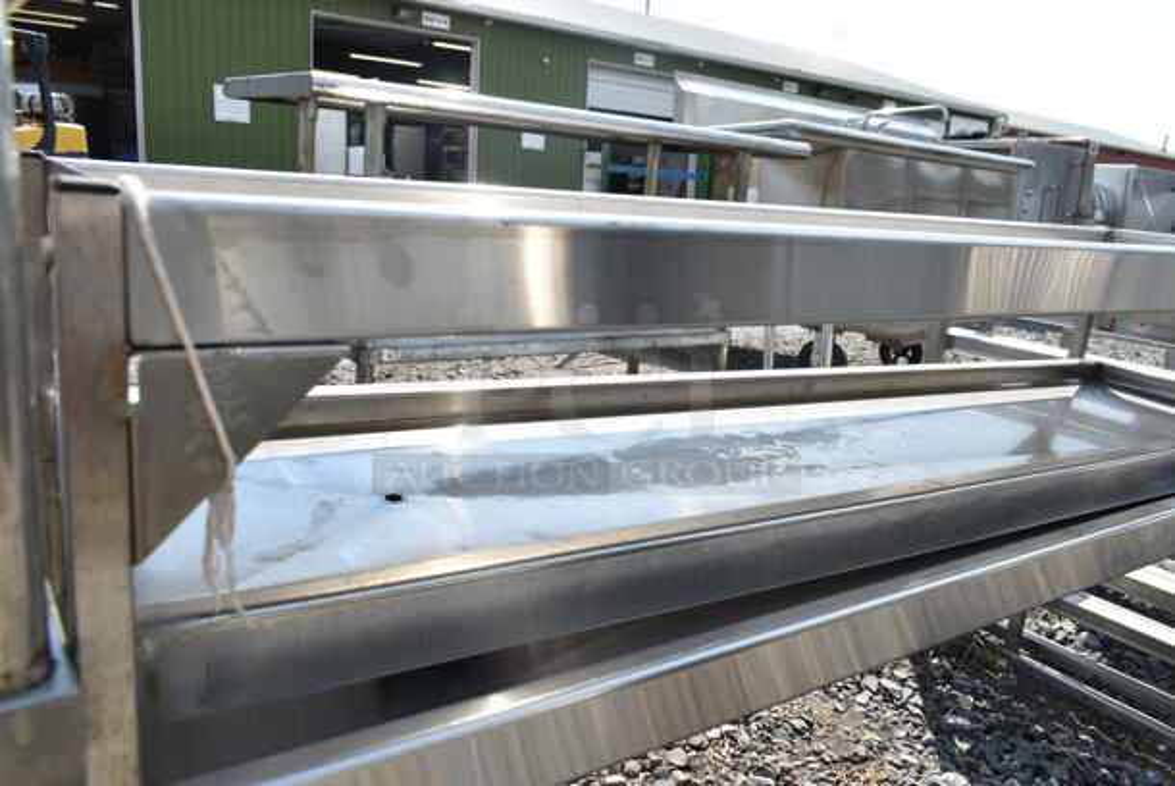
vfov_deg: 48.0
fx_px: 882
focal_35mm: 27
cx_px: 588
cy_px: 393
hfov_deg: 67.3
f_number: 7.1
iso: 100
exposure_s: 1/200
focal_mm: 18
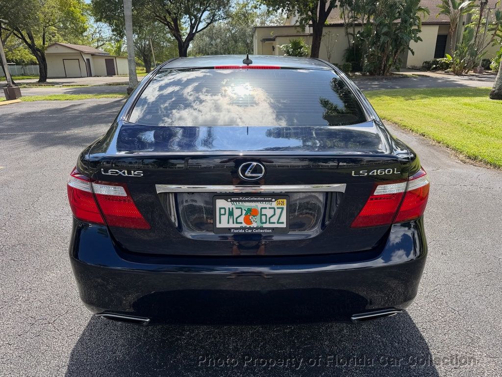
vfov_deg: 56.8
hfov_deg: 71.6
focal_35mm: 24
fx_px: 348
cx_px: 251
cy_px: 188
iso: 80
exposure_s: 1/1689
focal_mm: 6.76
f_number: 1.78
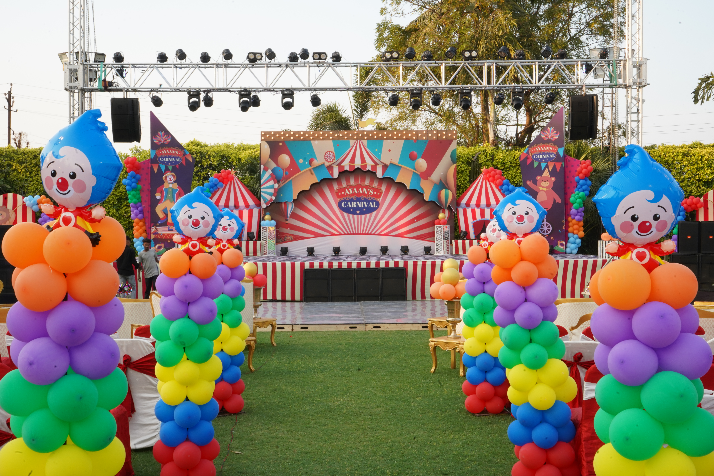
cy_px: 238
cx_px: 357
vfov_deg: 32.6
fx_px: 813
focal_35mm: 41
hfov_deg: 47.4
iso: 400
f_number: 25
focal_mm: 41
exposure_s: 1/13
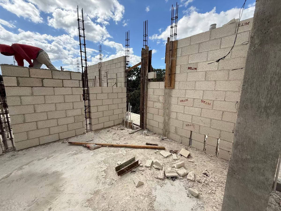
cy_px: 106
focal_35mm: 14
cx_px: 140
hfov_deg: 102.1
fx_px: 114
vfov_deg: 85.7
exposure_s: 1/2092
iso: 64
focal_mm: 2.22
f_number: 2.2
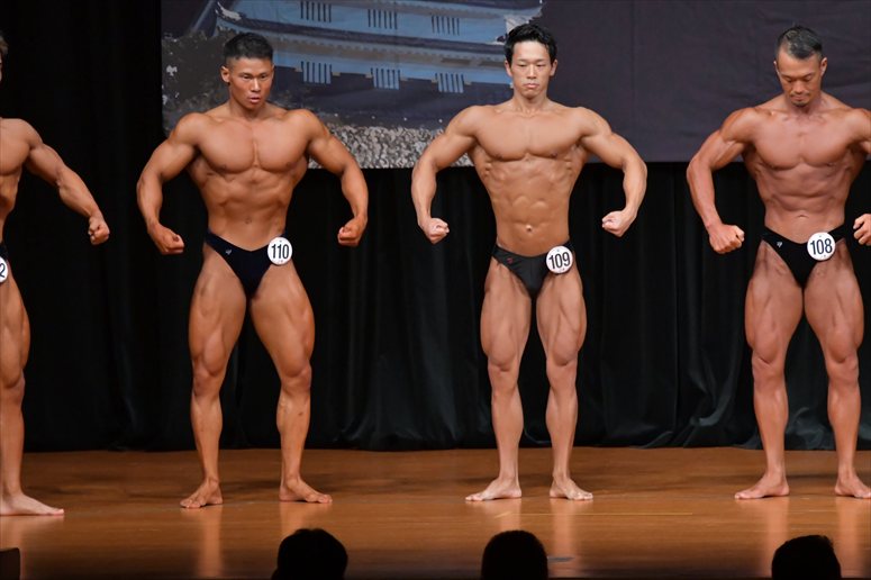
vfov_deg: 4.8
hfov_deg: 7.2
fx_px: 6892
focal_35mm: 285
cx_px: 436
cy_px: 290
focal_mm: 190
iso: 5000
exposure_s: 1/400
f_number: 5.6
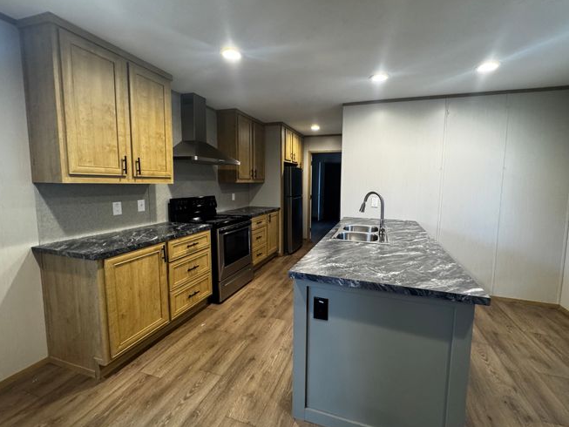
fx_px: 247
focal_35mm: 15
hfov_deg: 98.0
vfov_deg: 81.7
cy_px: 206
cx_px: 302
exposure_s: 1/60
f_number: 2.2
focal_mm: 2.22
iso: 250
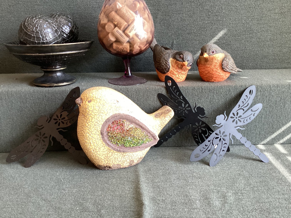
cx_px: 146
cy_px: 109
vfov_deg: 45.4
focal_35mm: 31
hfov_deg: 58.3
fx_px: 261
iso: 125
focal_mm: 3.3
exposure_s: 1/50
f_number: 2.4
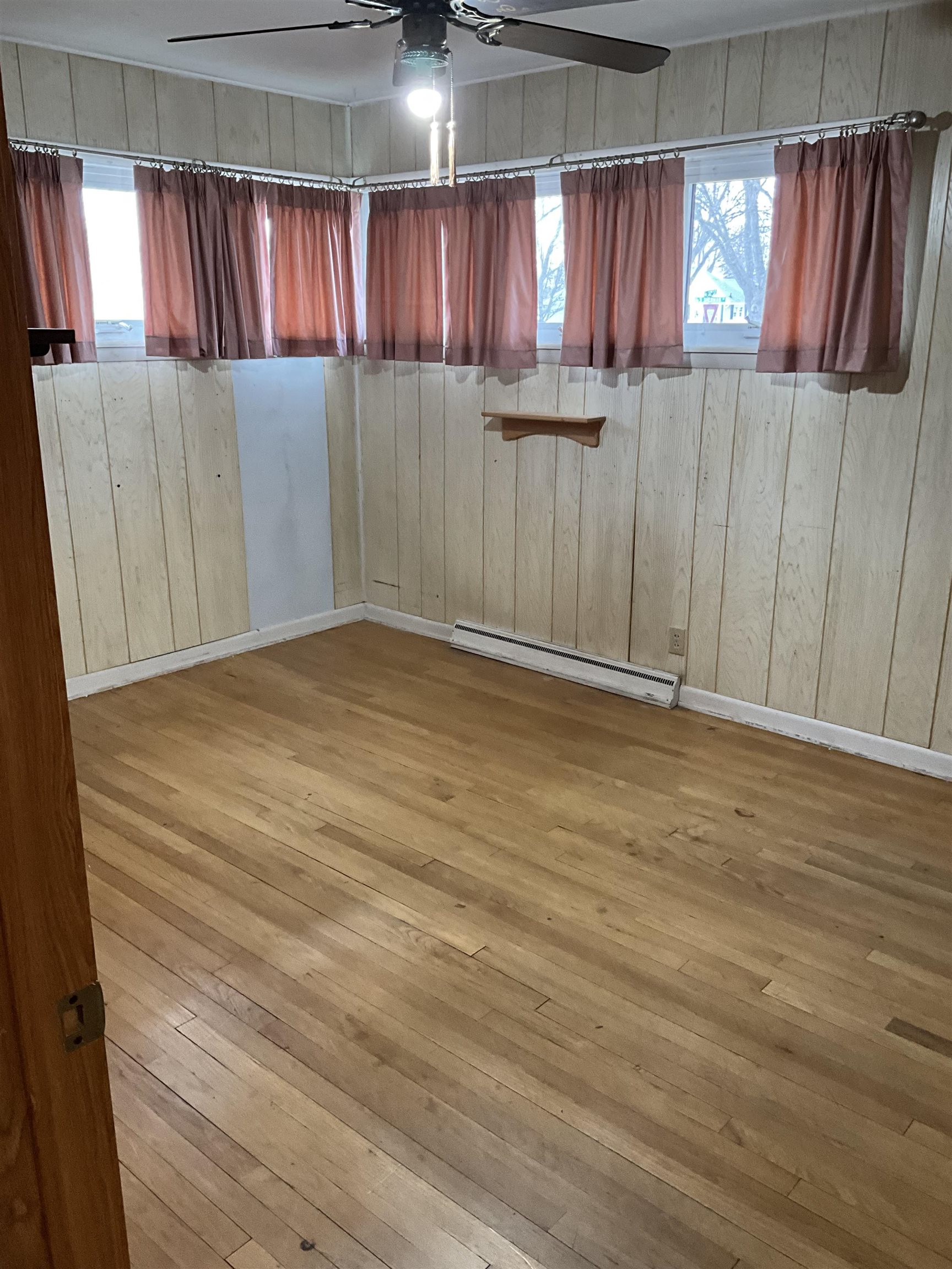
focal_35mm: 29
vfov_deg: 61.7
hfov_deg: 48.2
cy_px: 634
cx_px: 476
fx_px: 1063
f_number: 1.8
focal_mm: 3
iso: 160
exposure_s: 1/60
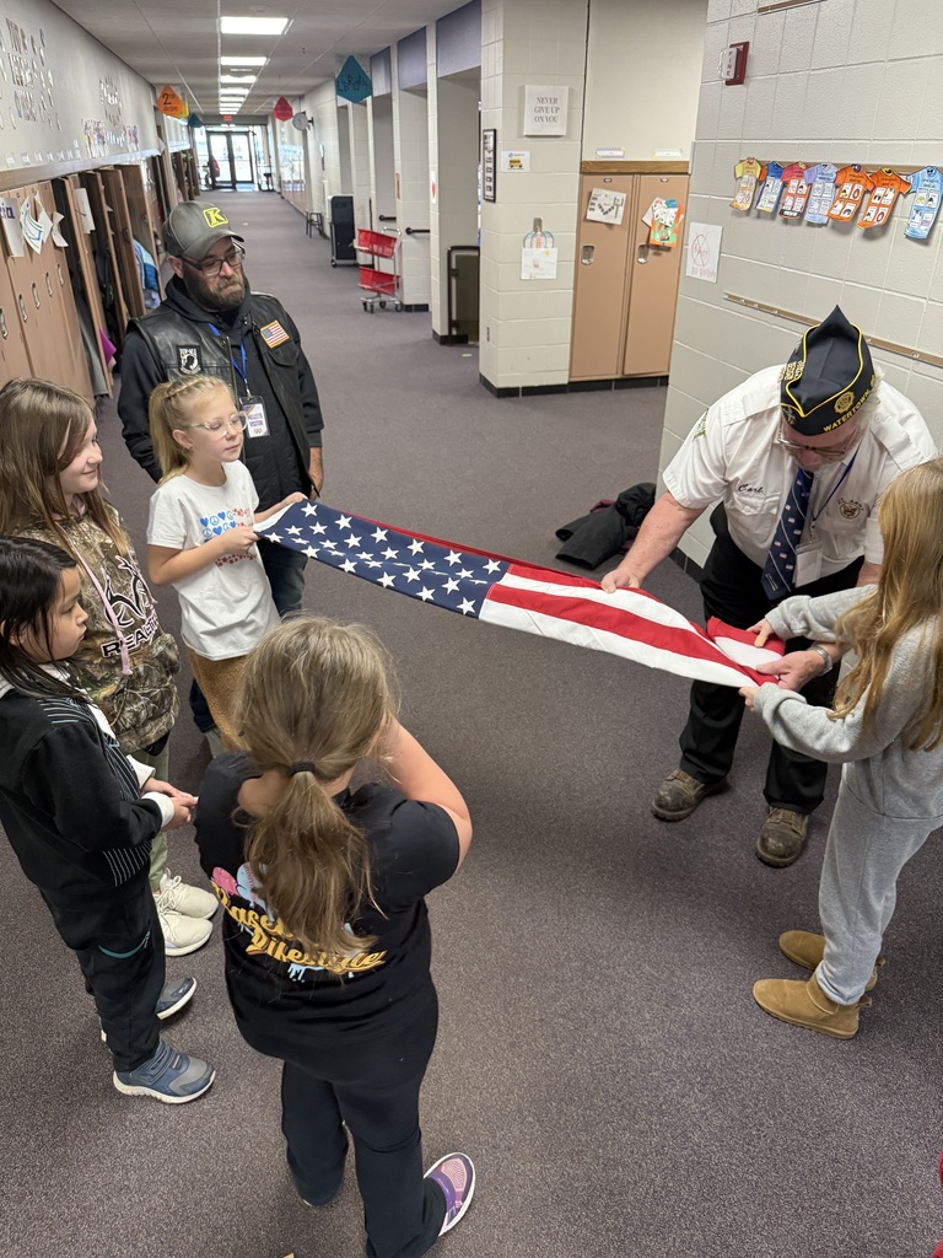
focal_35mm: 24
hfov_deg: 56.8
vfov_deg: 71.6
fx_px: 872
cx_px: 472
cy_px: 629
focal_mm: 6.76
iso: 250
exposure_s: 1/60
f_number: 1.78
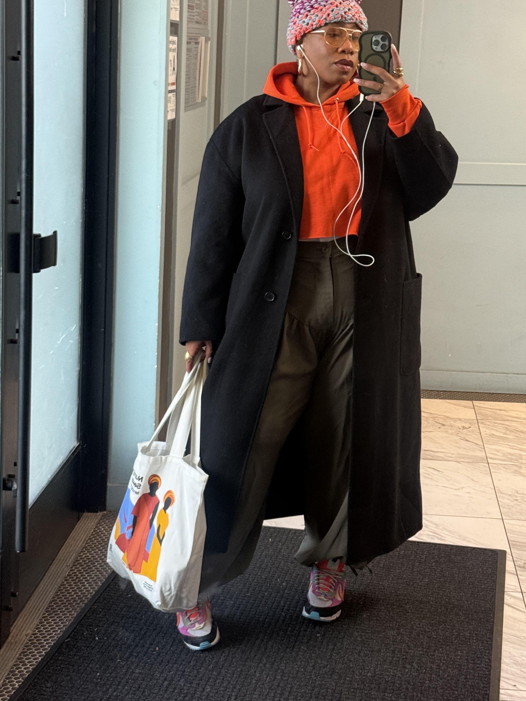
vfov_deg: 30.1
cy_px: 255
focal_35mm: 64
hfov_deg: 22.9
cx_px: 269
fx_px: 1297
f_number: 1.78
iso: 250
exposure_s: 1/40
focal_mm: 6.76
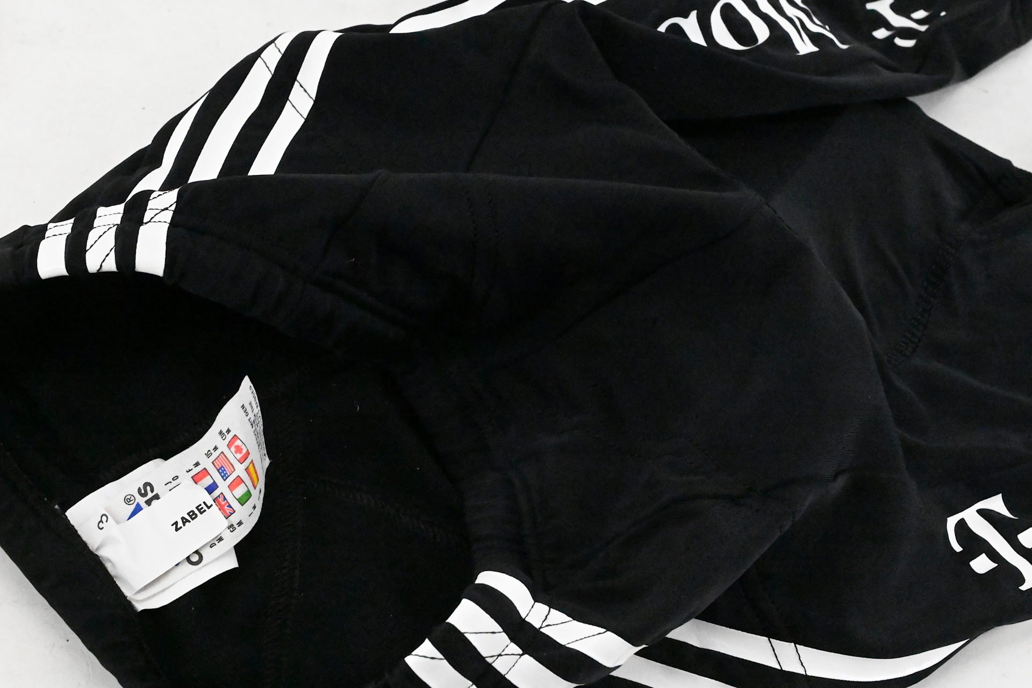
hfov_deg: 28.9
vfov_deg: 19.4
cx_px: 516
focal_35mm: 70
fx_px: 2006
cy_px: 344
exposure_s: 1/640
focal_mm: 70
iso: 51200
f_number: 20
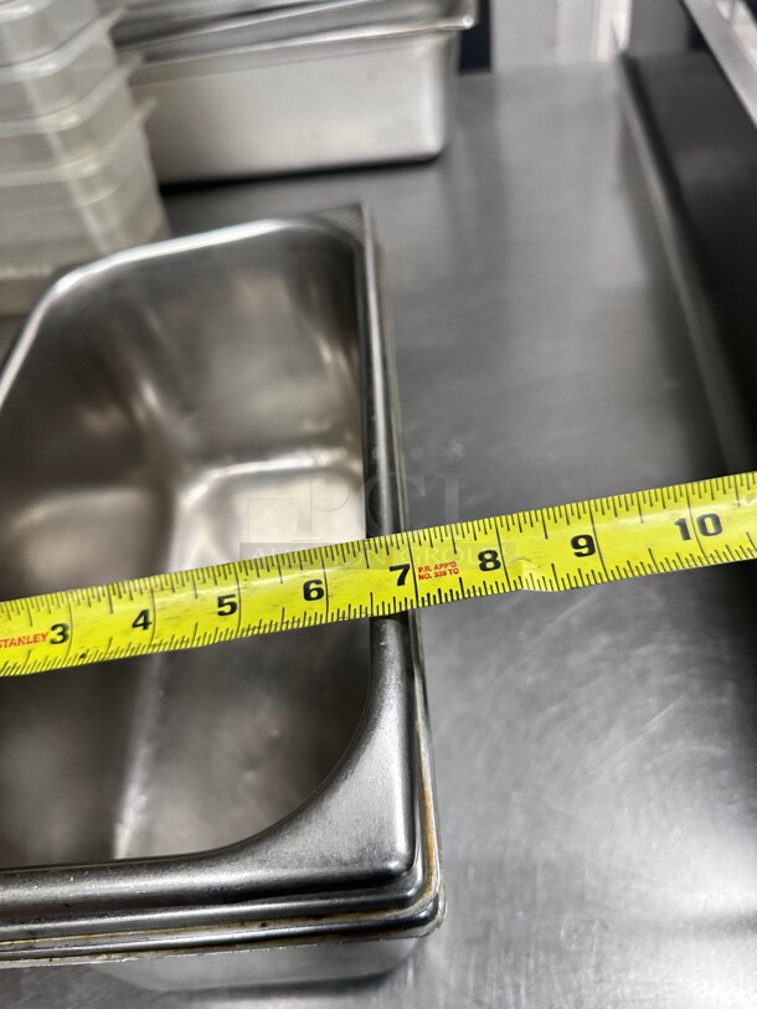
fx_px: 700
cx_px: 378
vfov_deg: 71.6
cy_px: 504
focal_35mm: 24
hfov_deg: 56.8
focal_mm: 6.86
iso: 200
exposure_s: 1/60
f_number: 1.78
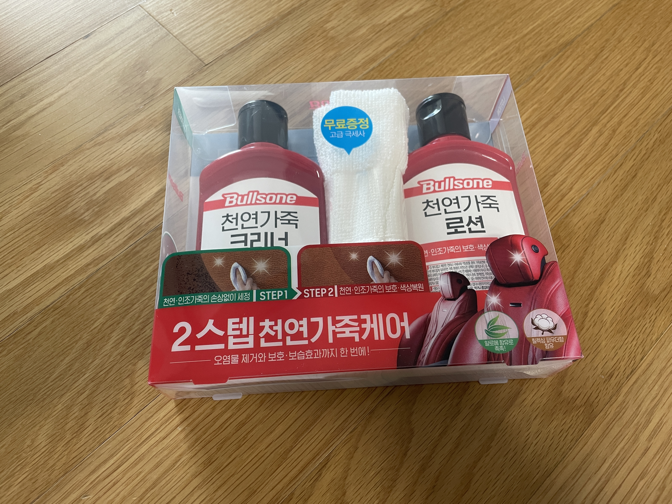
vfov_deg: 53.1
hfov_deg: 67.3
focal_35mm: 26
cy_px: 252
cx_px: 336
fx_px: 505
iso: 160
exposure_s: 1/60
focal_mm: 4.2
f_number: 1.6
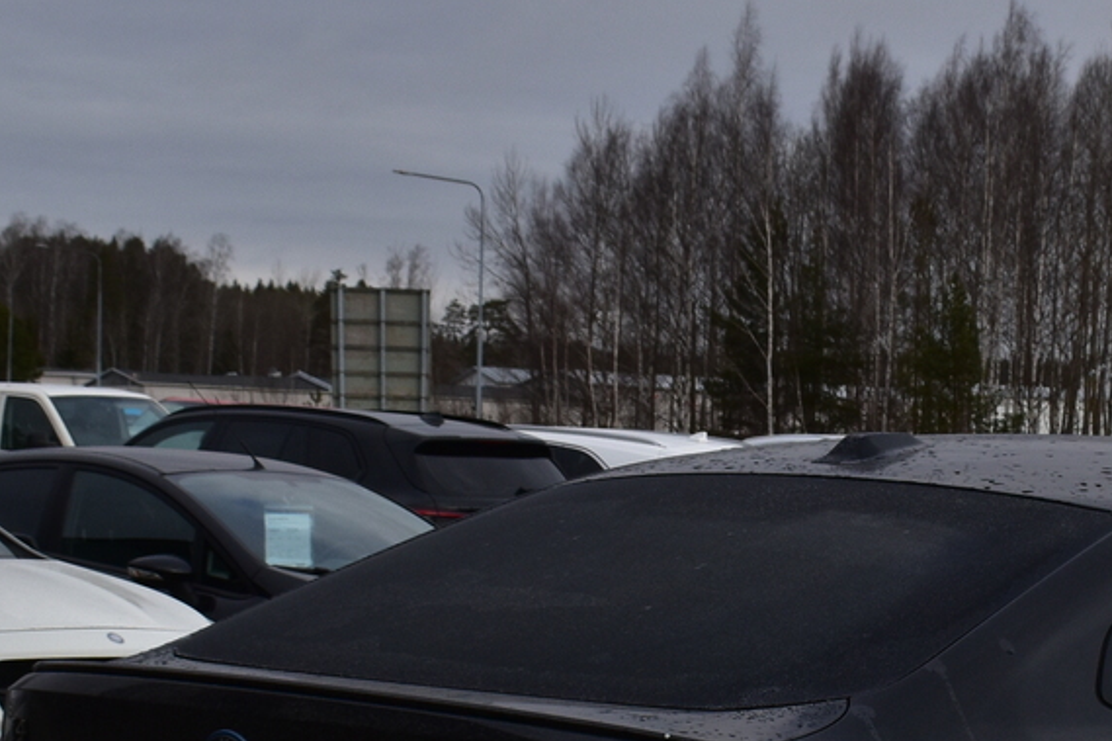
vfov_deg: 14.3
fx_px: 2903
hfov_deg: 21.3
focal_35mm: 94
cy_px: 755
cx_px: 932
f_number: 11
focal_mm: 22
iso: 320
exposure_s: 1/500
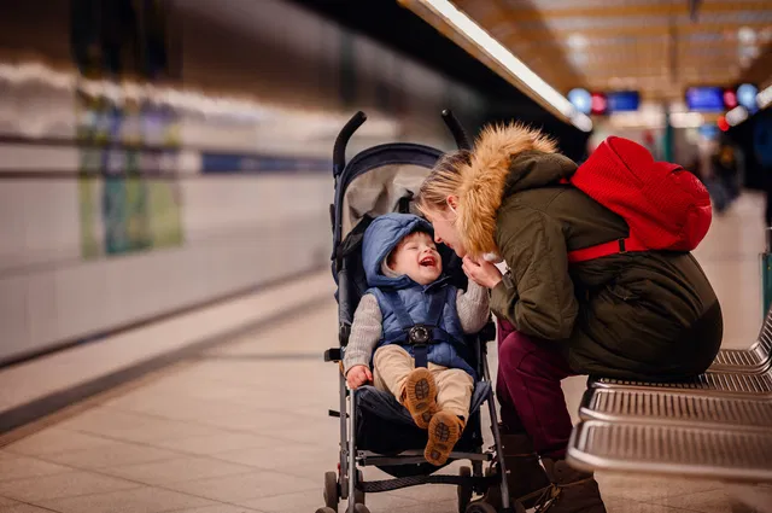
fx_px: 1820
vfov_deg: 16.0
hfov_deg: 23.9
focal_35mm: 85
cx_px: 386
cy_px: 256
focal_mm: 85
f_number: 1.8
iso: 800
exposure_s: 1/250
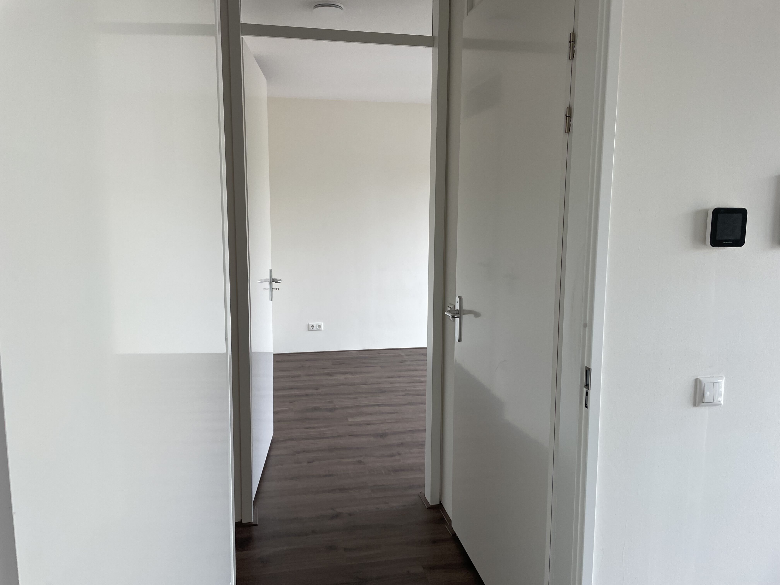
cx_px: 390
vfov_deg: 53.1
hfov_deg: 67.3
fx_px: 586
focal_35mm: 26
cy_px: 292
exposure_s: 1/172
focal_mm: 4.2
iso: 32
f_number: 1.6
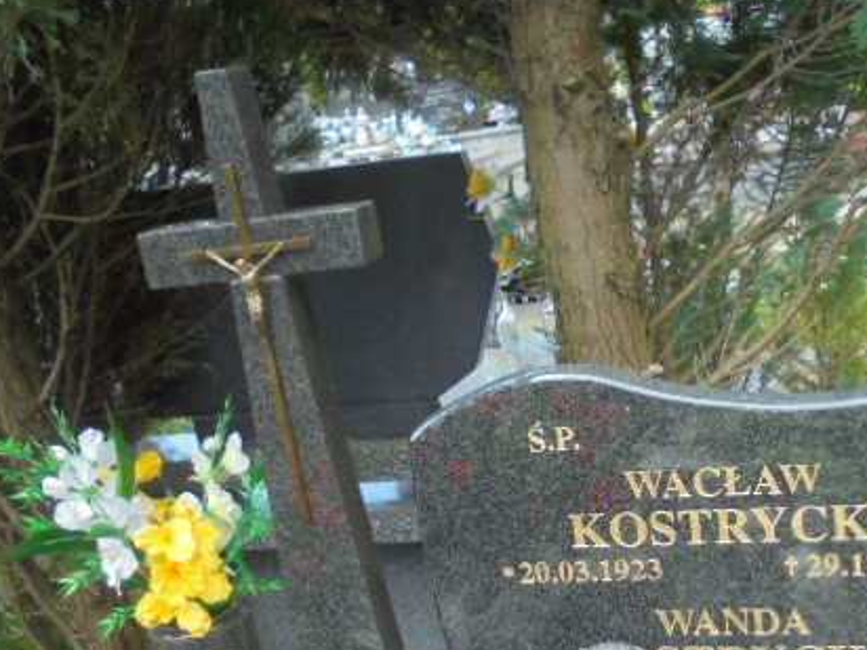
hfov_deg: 41.4
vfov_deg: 31.6
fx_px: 1127
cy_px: 494
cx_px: 596
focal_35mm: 45
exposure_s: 1/100
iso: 100
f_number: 3.7
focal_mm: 5.3
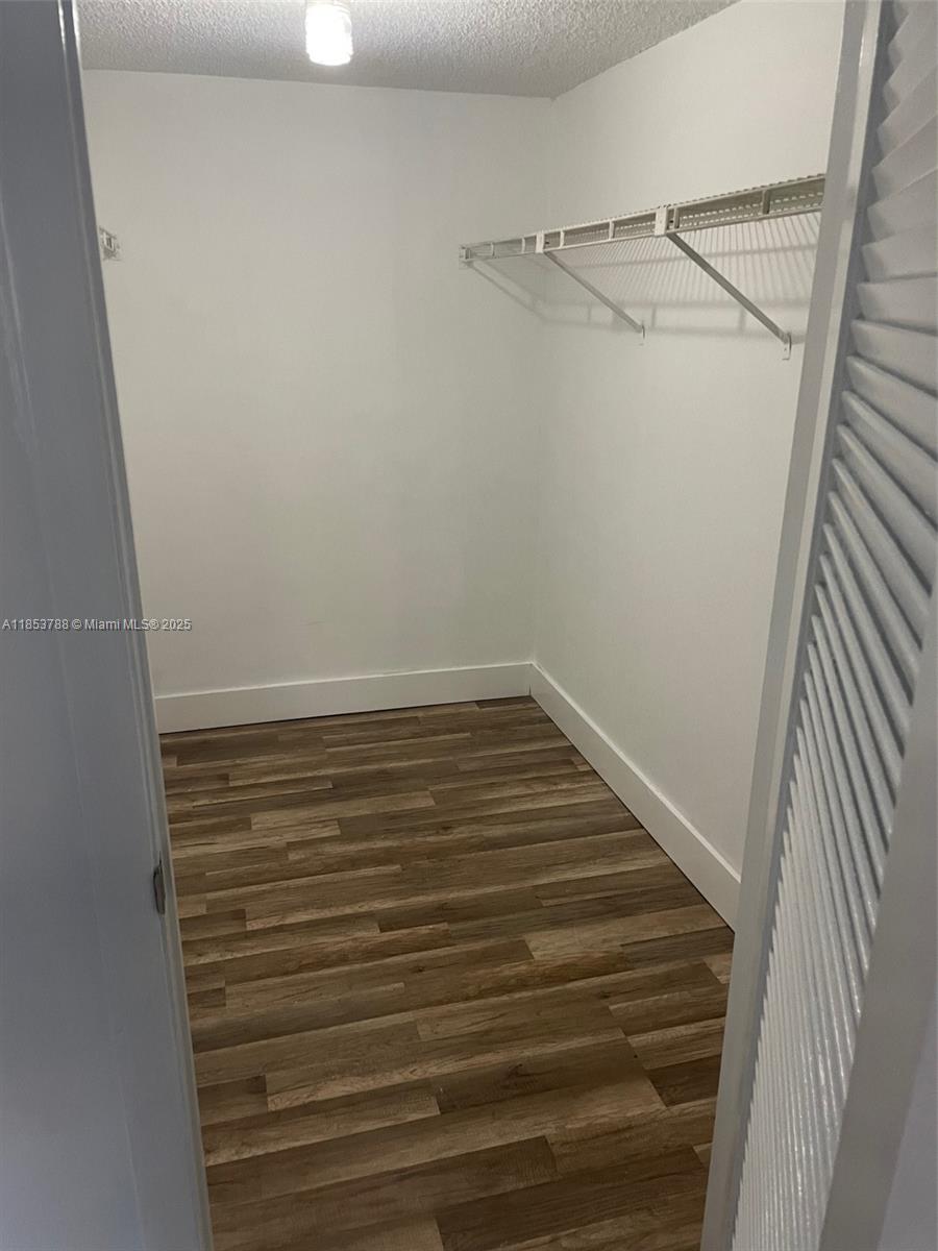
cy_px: 626
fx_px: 939
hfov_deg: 53.1
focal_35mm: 26
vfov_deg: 67.3
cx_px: 469
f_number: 1.6
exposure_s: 1/60
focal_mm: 4.2
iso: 250
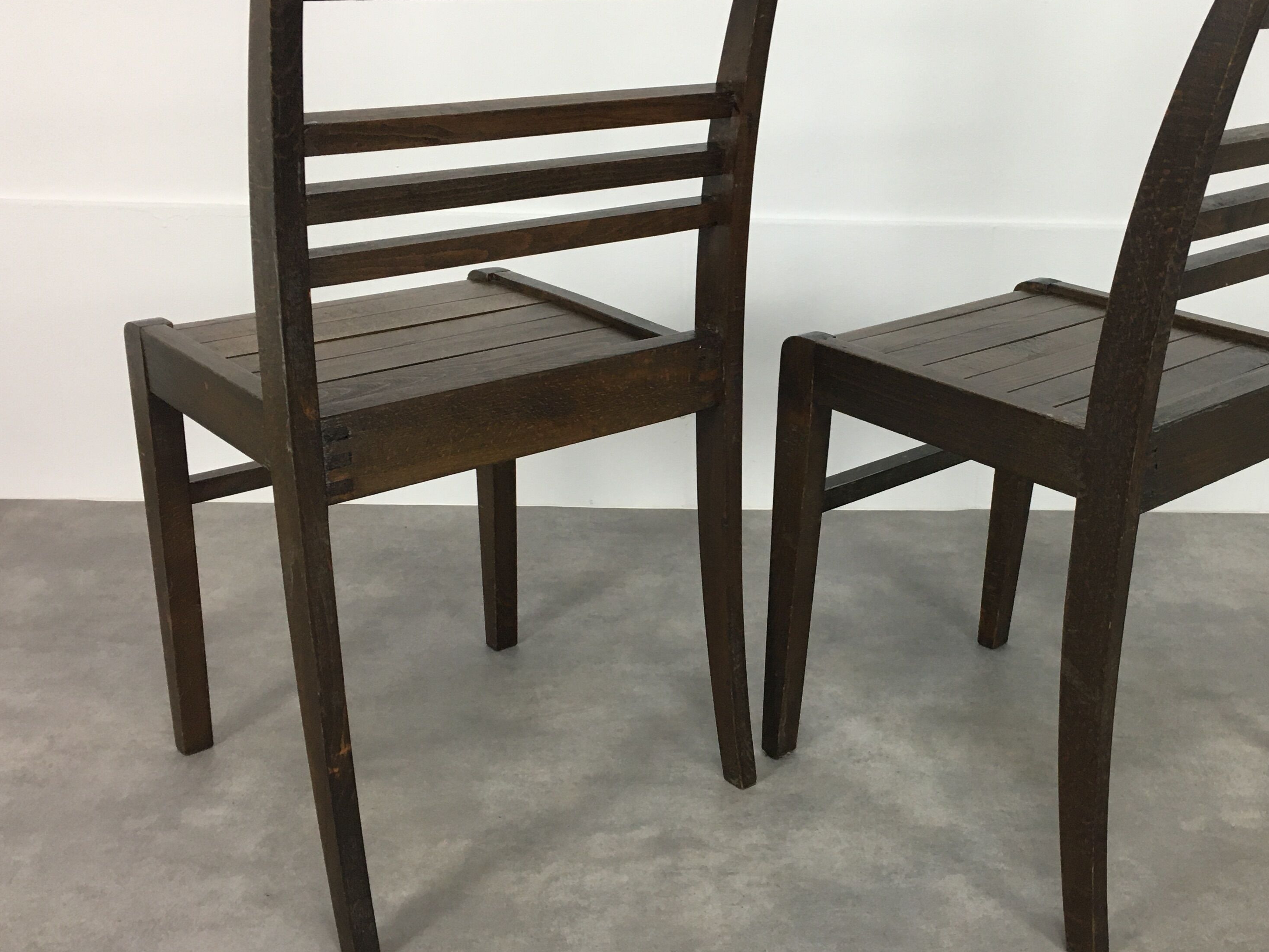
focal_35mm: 40
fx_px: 1466
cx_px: 805
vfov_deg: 36.0
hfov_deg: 46.3
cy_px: 459
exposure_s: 1/33
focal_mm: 4.15
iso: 50
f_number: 2.2
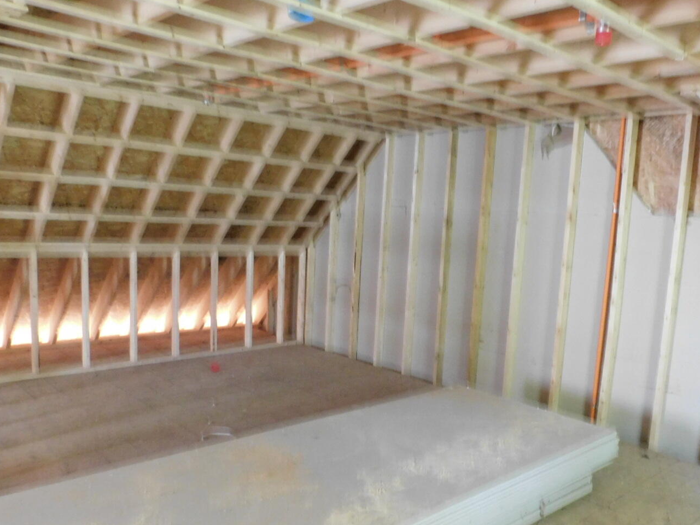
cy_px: 307
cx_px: 400
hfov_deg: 59.7
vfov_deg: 46.6
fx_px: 607
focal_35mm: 30
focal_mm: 4.3
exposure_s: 1/8
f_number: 3.3
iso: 450
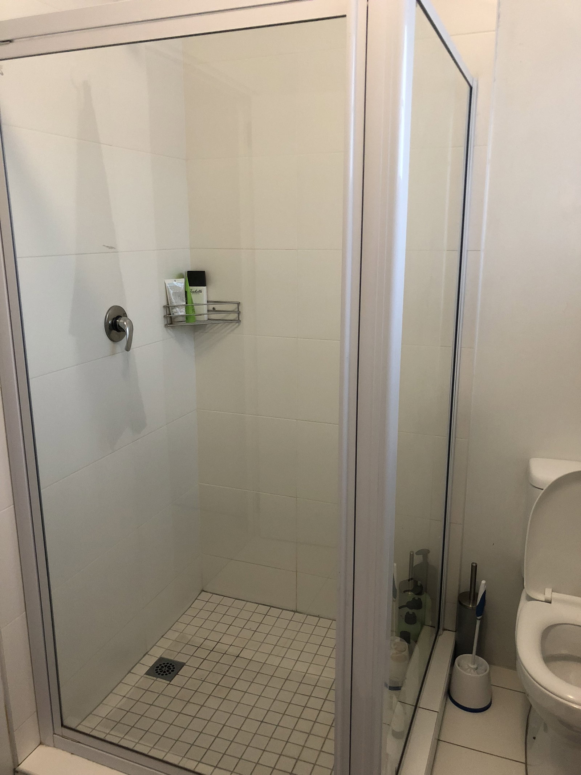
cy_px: 388
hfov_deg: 49.7
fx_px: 627
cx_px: 290
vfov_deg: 63.4
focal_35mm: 28
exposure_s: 1/17
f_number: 1.8
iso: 80
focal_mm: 4
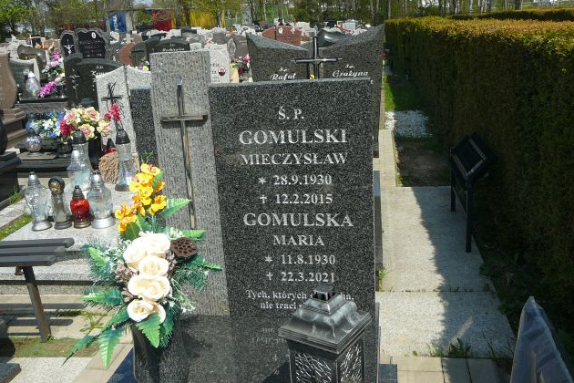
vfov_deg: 35.9
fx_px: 590
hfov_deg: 51.9
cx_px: 289
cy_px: 184
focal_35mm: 37
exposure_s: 1/400
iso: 80
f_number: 5
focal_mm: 5.2
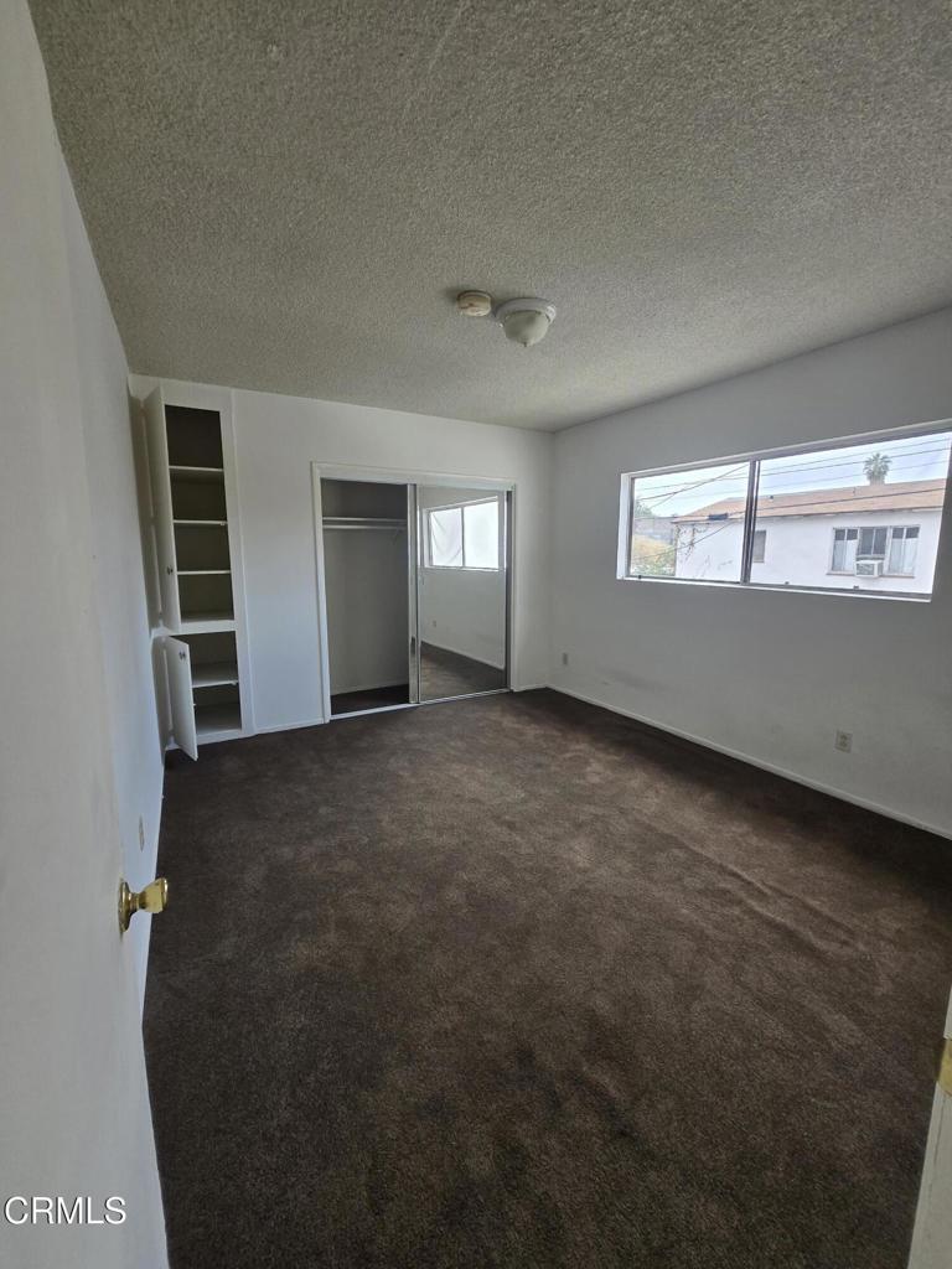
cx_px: 476
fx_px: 477
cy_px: 634
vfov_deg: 106.2
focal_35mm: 13
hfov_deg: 89.9
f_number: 2.2
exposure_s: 1/100
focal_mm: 1.7
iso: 50
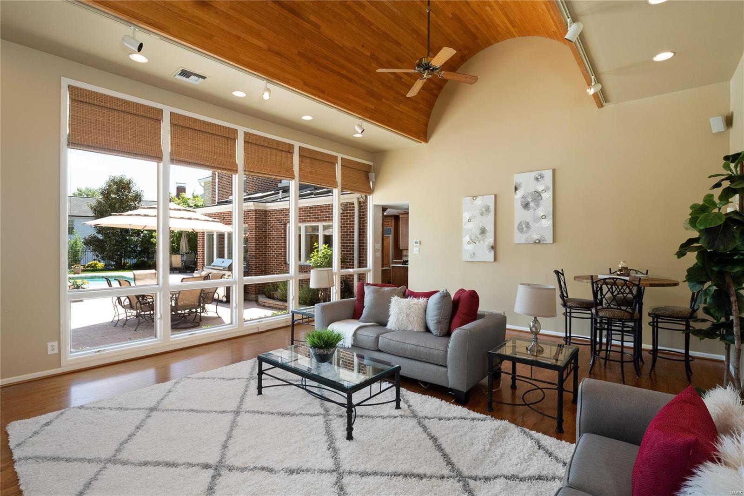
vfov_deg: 73.7
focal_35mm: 16
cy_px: 248
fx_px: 331
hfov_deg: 96.7
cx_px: 372
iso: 400
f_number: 8
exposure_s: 1/20
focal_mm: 8
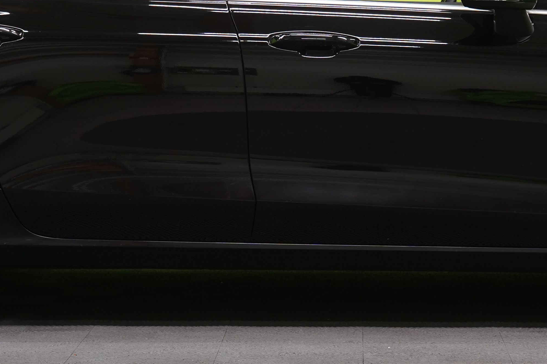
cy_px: 64
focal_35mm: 141
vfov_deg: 9.7
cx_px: 320
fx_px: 2142
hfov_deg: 14.5
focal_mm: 47
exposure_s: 1/20
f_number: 5.6
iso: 400
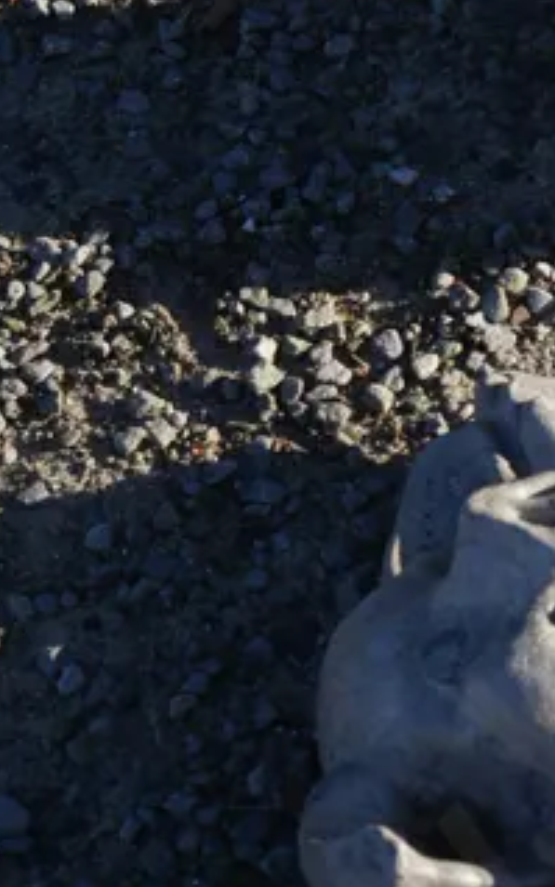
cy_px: 165
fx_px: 2805
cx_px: 1007
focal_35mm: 116
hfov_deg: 10.6
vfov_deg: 17.8
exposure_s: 1/250
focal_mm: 17
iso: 200
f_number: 6.3
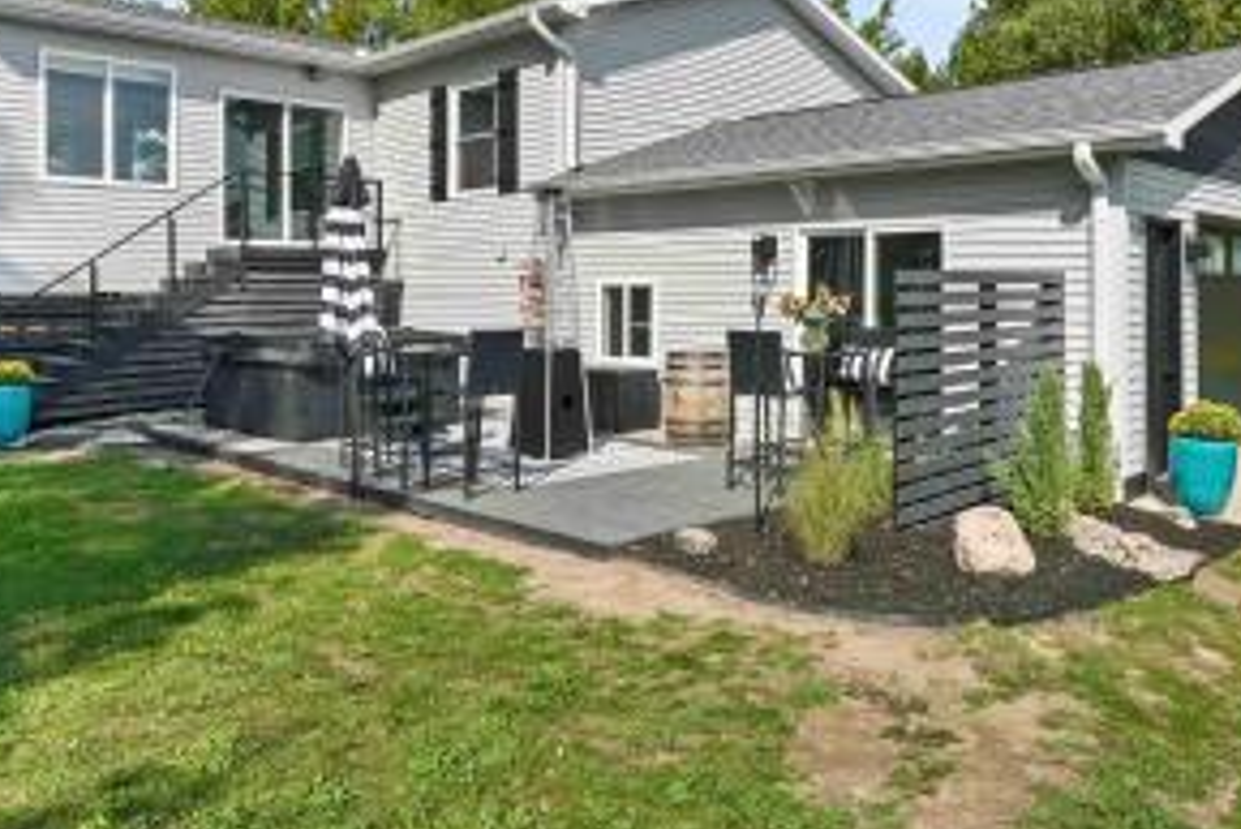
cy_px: 283
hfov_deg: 63.5
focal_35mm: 29
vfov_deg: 44.3
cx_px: 620
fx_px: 1003
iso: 640
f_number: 18
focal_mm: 18.7
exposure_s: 1/100
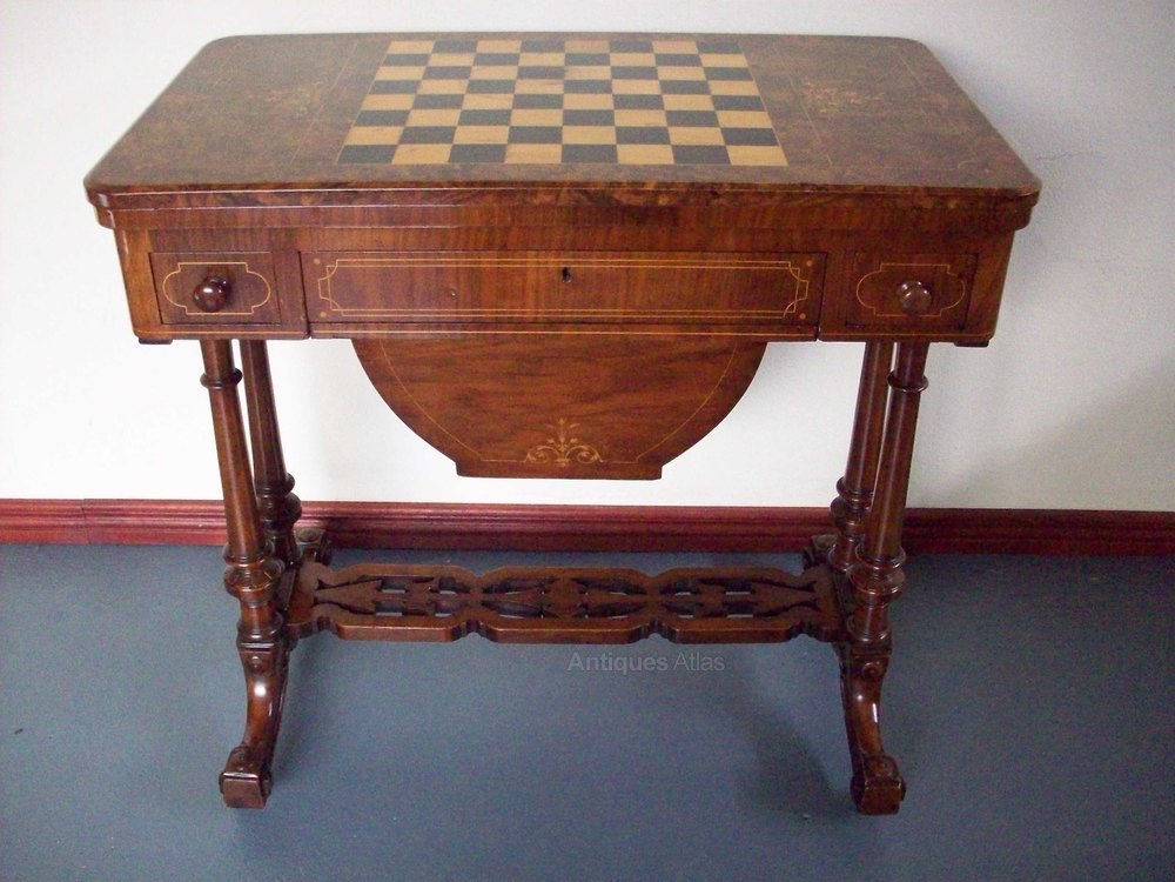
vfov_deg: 38.7
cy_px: 441
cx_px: 588
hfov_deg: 50.1
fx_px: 1256
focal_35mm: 37
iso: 624
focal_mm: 6.2
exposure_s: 1/128
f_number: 2.8
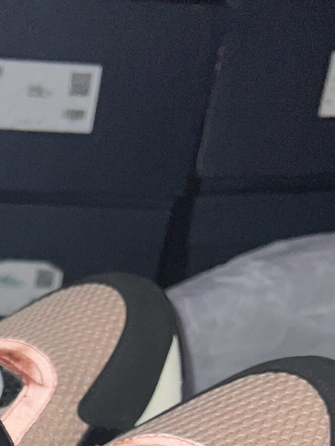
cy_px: 617
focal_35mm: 75
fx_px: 967
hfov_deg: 18.7
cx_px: -56
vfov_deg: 22.5
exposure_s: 1/4
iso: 32
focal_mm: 5.7
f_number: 1.5
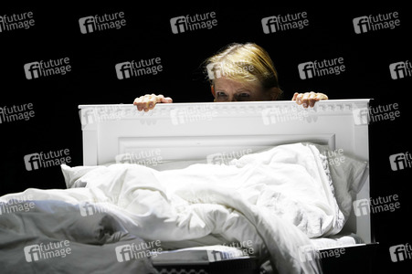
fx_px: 6861
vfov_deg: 2.3
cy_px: 137
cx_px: 206
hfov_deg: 3.4
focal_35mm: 600
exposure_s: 1/320
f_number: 7.1
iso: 1600
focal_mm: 600
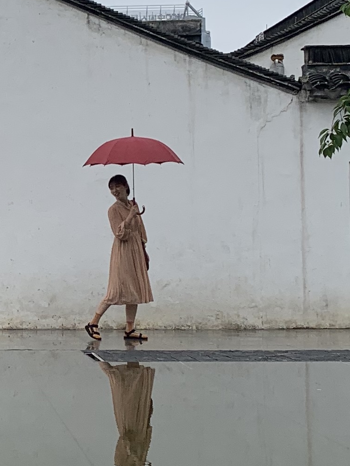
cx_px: -147
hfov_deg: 13.4
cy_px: 195
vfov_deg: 18.7
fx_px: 1415
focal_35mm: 105
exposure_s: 1/815
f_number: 1.8
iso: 25
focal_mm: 4.25
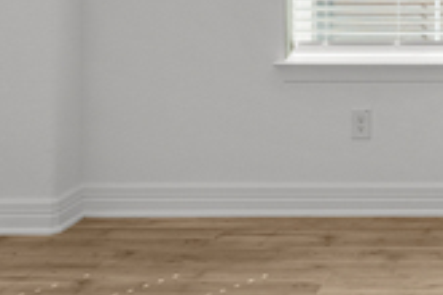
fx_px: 812
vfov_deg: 18.6
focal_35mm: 66
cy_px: -125
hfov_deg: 25.5
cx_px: 599
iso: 100
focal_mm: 17
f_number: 9
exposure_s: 1/80
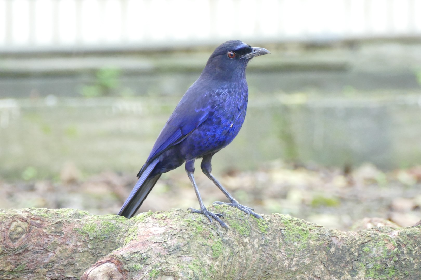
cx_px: 210
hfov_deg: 3.4
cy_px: 140
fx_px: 7121
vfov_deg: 2.3
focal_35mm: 609
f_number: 4
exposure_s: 1/125
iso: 1000
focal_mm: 146
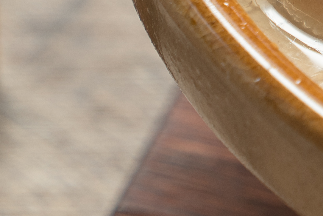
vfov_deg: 0.7
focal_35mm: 2015
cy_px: -184
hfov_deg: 1.0
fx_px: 18083
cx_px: 931
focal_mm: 275
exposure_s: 1/200
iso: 100
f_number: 7.1
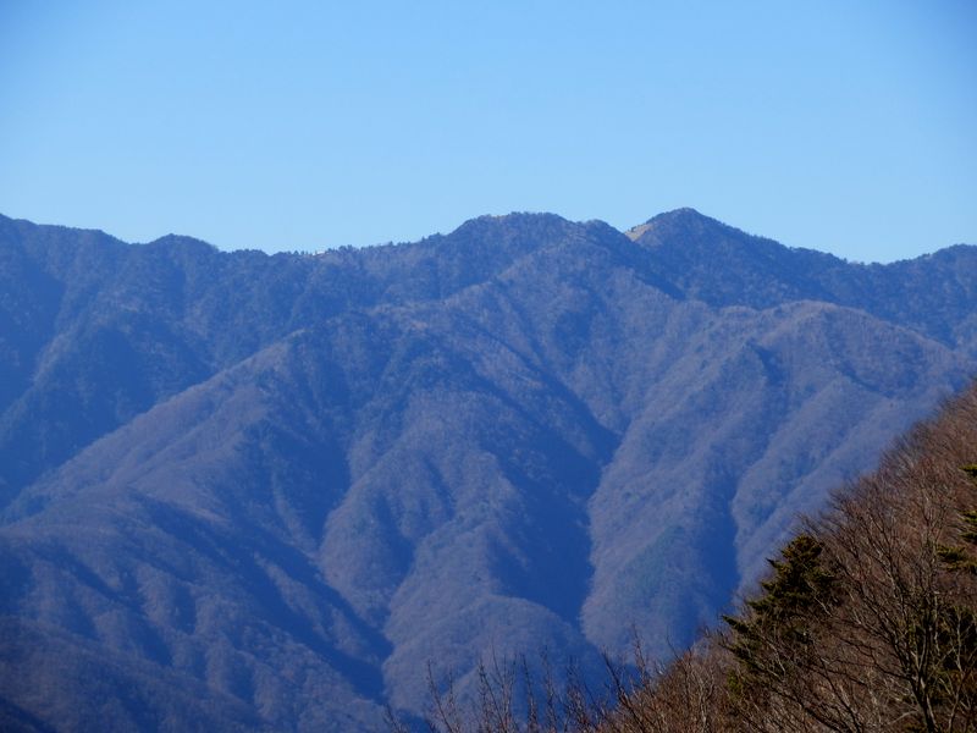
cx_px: 488
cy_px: 366
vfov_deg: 8.9
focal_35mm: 166
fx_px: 4685
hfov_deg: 11.9
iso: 80
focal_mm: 29.4
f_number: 5.9
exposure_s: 1/320
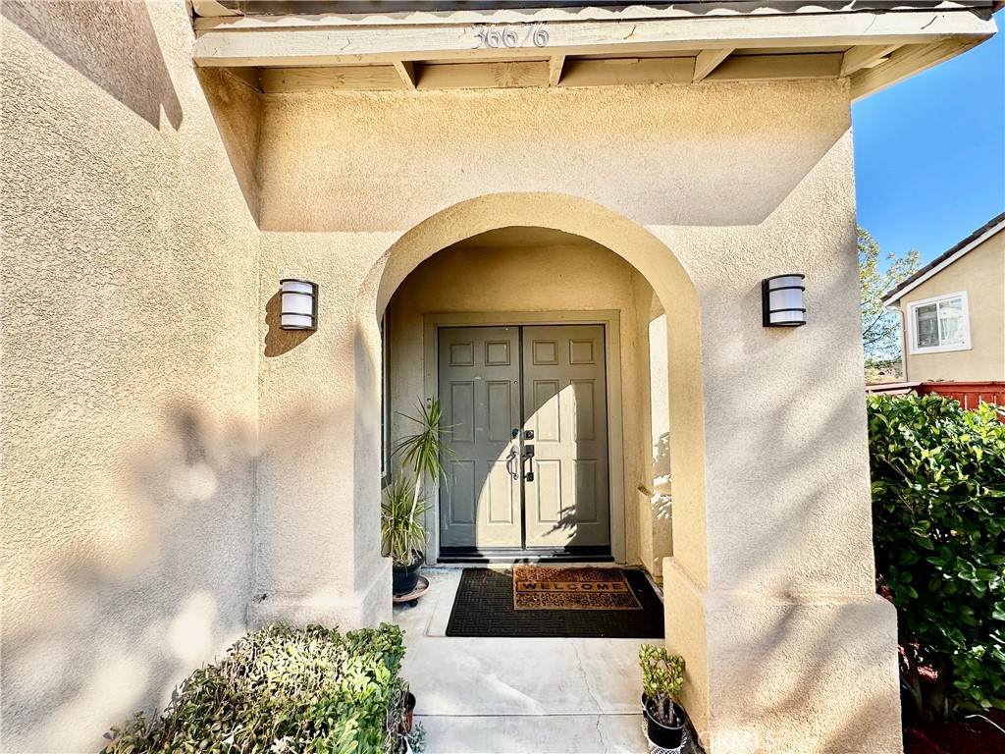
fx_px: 406
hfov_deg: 102.1
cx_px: 502
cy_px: 377
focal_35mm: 14
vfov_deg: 85.7
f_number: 2.2
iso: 40
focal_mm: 2.22
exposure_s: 1/774
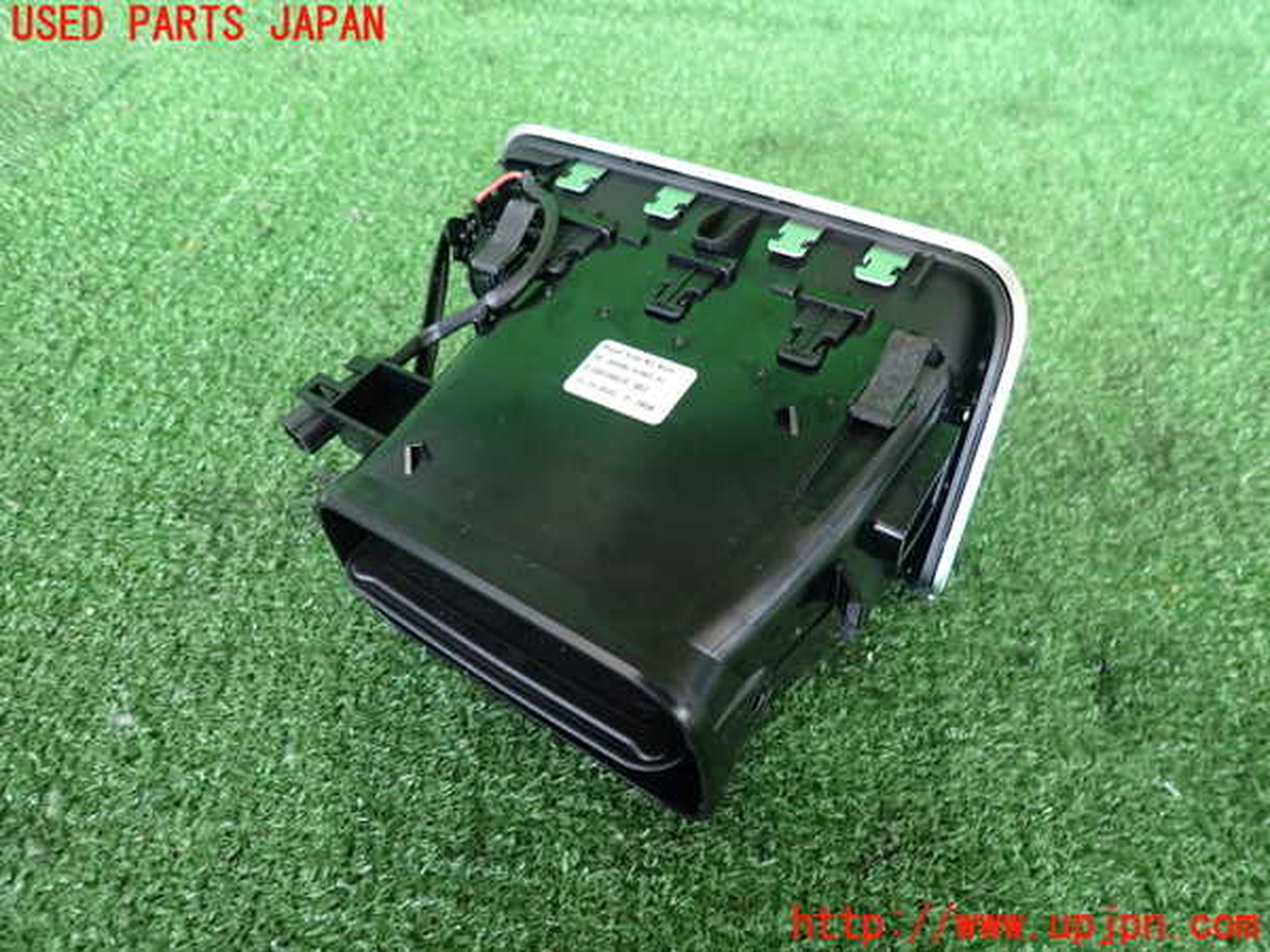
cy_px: 476
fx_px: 917
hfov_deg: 69.4
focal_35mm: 25
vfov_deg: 54.9
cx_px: 635
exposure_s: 1/30
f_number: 2
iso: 250
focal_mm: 4.5
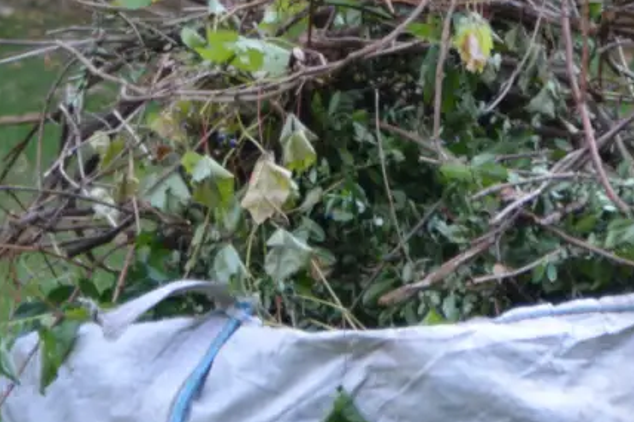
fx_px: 8894
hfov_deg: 4.1
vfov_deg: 2.7
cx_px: 507
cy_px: 385
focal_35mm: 505
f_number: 5.6
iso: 200
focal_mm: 75
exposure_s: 1/125
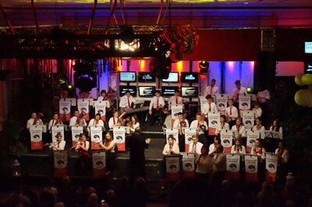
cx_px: 156
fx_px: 533
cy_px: 104
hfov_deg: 32.7
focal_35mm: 62
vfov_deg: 22.0
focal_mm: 41
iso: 16000
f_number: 11
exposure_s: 1/200
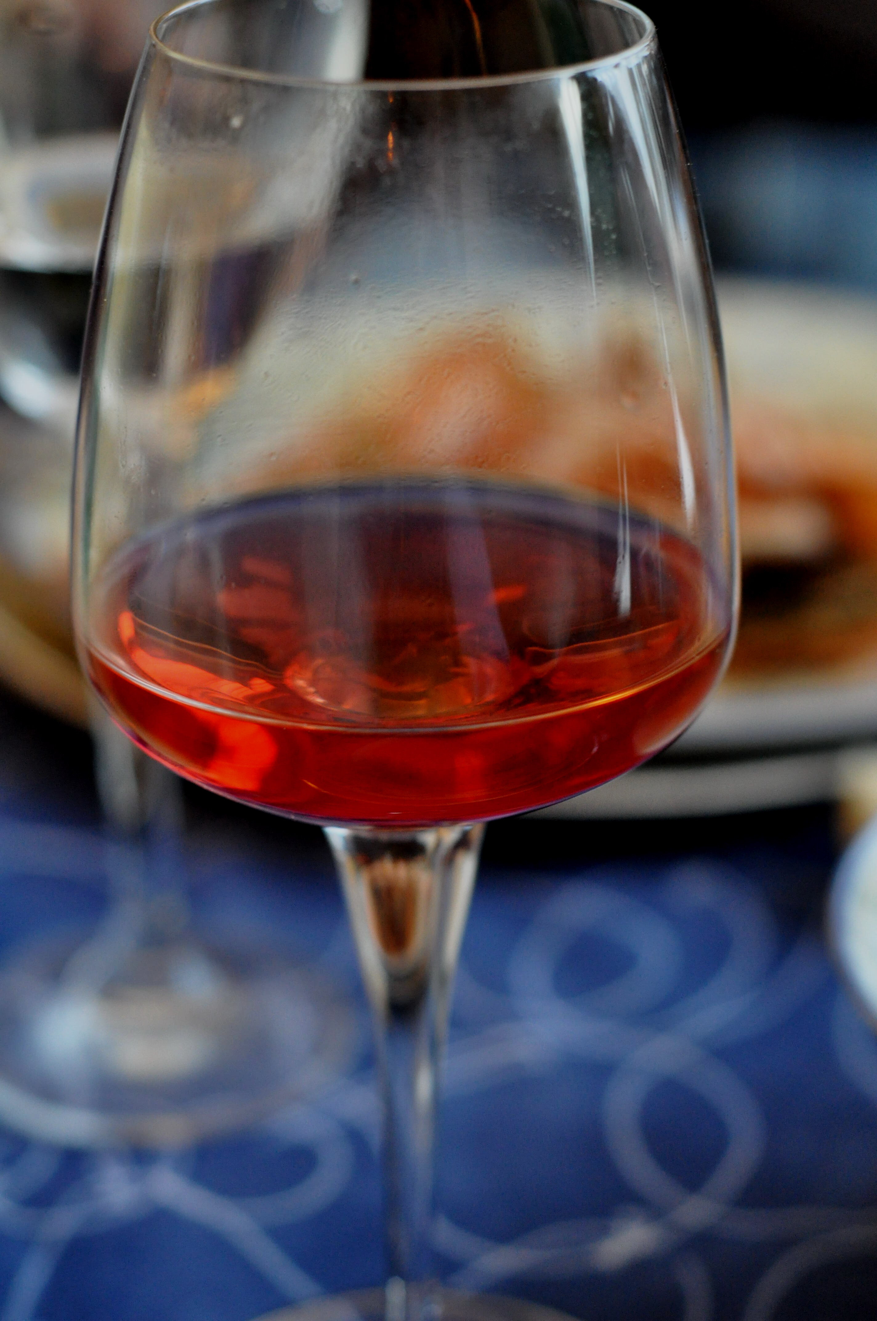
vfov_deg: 27.0
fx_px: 2748
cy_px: 660
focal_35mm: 75
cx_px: 438
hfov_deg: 18.1
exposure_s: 1/50
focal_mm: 50
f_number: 3.2
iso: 1600
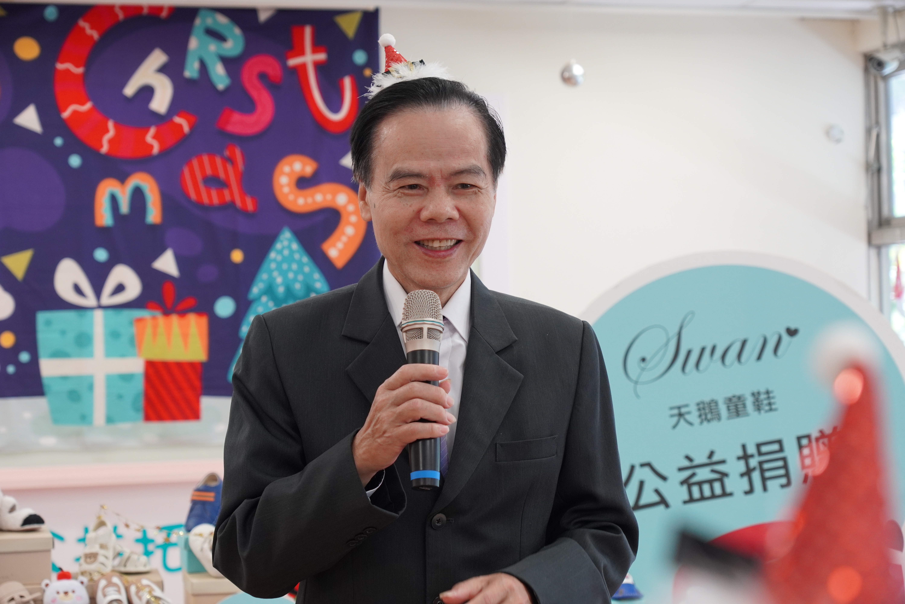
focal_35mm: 69
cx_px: 452
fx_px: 1734
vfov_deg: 19.7
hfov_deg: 29.2
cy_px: 302
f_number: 4
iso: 640
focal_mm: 46
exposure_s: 1/160
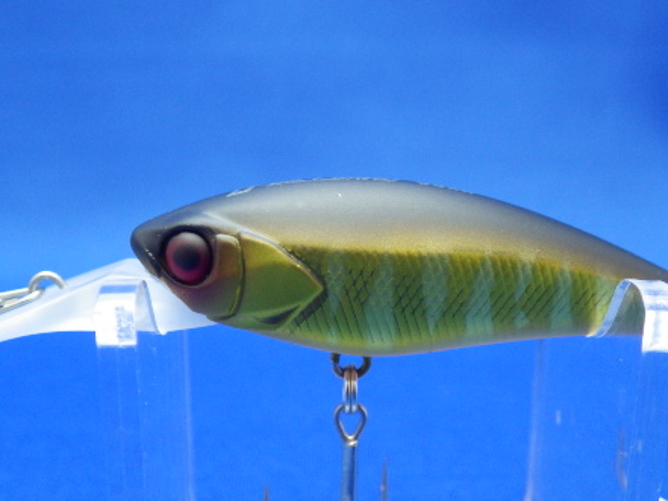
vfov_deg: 31.9
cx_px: 348
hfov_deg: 42.1
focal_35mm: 45
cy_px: 345
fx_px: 869
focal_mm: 5.5
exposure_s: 1/45
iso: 400
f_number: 2.3
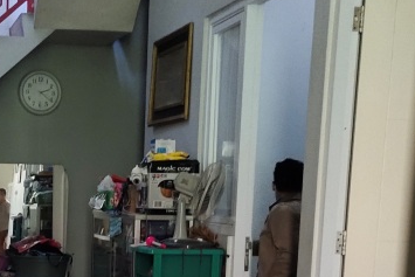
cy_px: 321
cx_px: 76
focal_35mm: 78
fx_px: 899
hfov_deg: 25.5
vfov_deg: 16.8
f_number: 1.79
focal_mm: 4.74
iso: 2457
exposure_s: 1/33.3
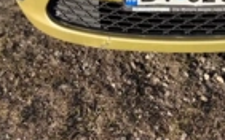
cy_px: -132
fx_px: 478
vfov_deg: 14.2
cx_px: 199
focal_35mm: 78
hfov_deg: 25.7
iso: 64
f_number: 1.6
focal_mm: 5.96
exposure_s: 1/2865
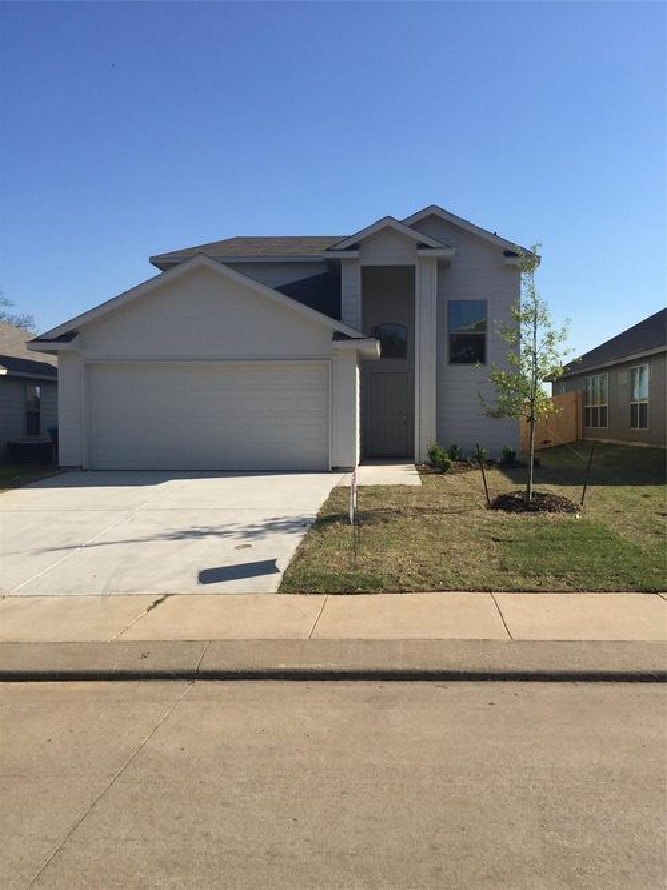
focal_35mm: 29
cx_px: 334
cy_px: 445
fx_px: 745
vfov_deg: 61.7
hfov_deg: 48.2
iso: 32
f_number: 2.2
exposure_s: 1/2083
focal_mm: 4.15
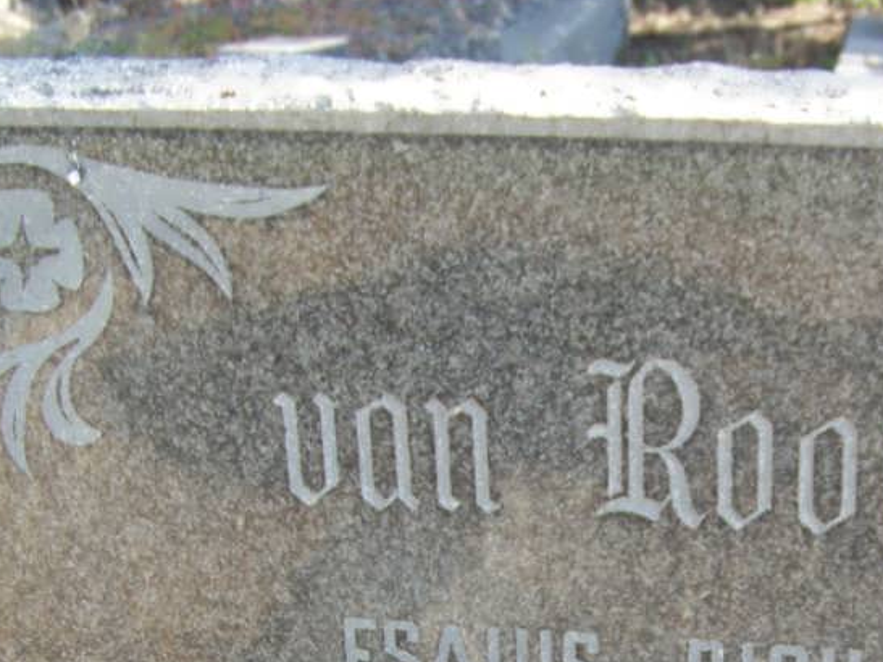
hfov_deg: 24.4
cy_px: 683
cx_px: 684
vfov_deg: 18.1
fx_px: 2015
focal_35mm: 79
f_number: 2.8
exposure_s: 1/100
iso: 64
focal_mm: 5.85
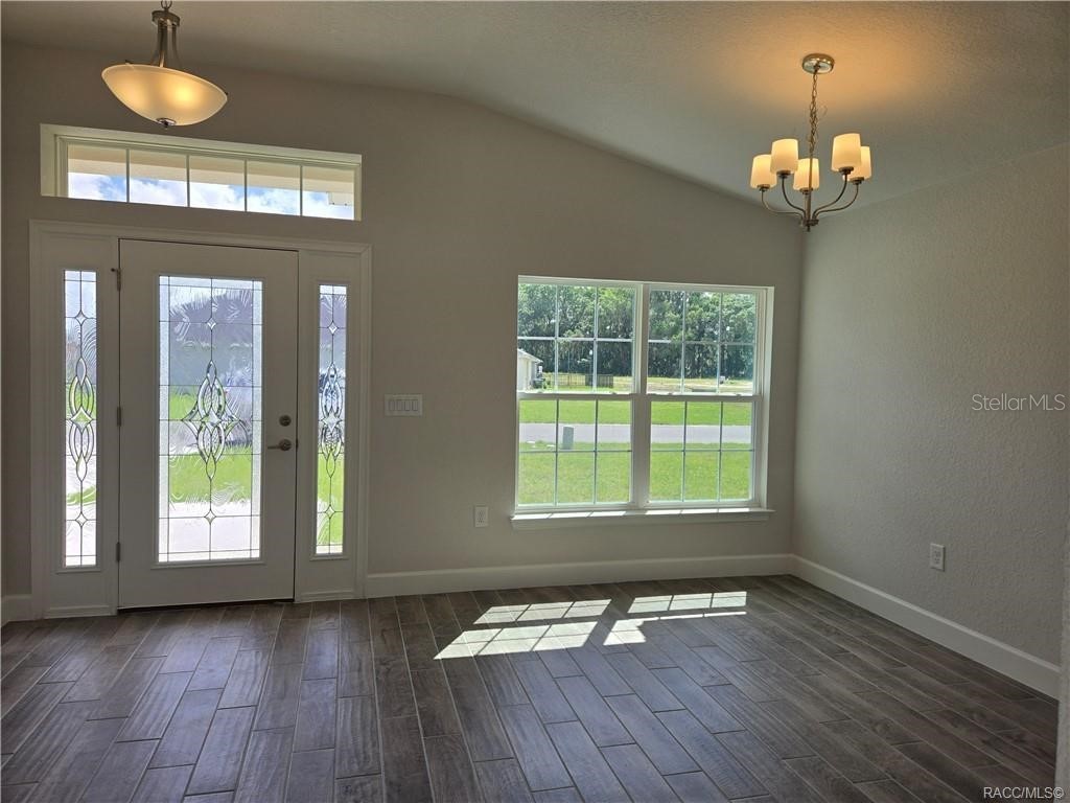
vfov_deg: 58.9
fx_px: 711
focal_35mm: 23
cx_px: 535
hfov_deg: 73.9
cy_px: 402
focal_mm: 5.4
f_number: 1.8
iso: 25
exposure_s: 1/682
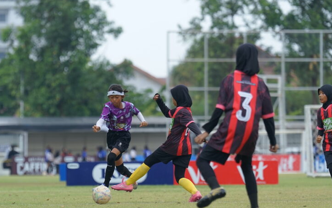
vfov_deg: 5.6
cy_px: 140
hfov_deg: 9.0
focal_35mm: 233
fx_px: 2109
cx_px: 158
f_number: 3.2
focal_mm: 162
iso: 160
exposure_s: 1/1000
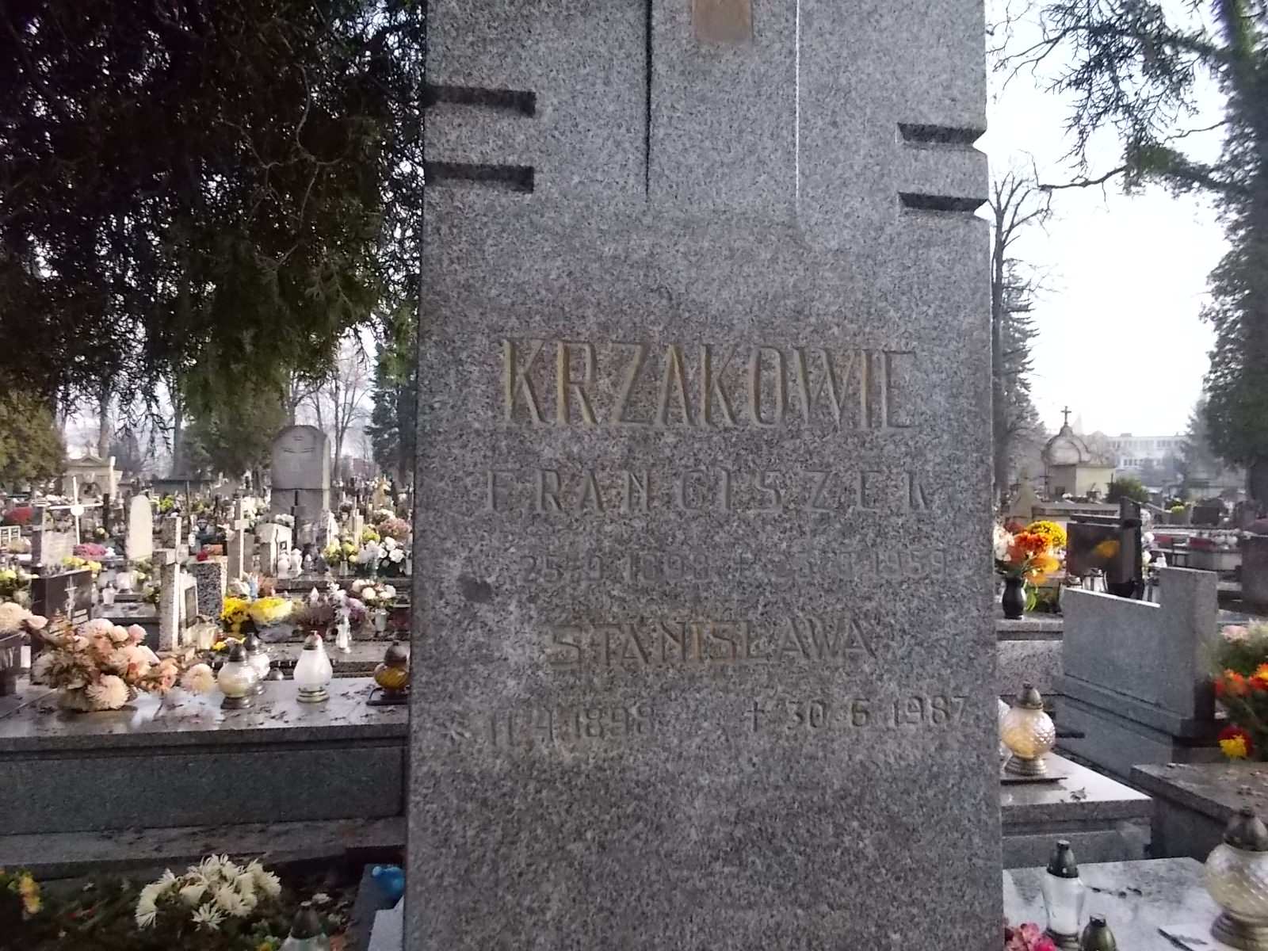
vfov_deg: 53.1
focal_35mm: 26
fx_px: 952
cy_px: 476
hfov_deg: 67.3
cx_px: 634
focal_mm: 4.6
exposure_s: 1/125
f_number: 8
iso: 400
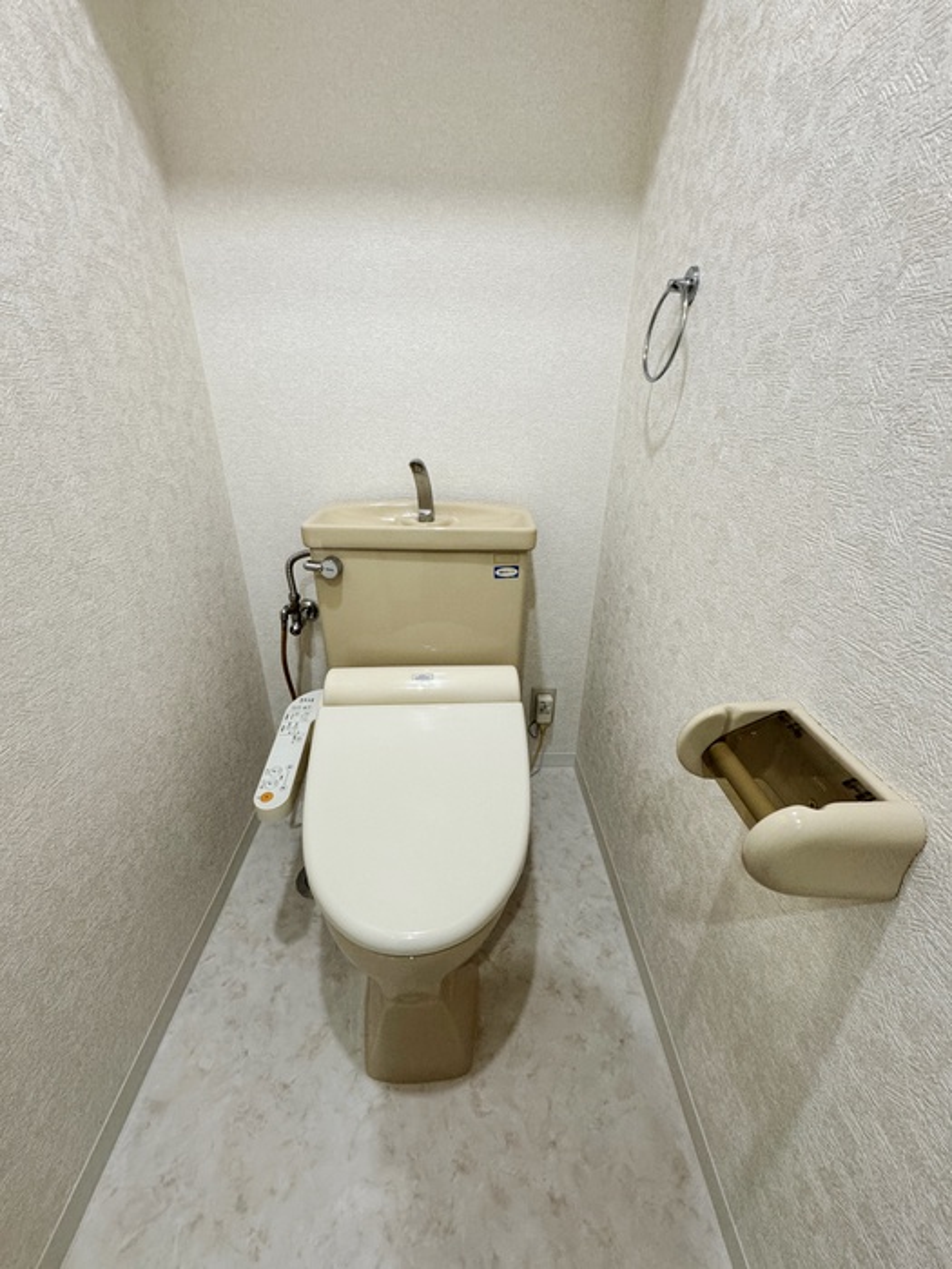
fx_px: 513
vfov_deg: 102.1
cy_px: 634
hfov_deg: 85.7
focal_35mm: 14
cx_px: 476
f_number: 2.2
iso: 250
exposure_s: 1/100
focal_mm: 2.22
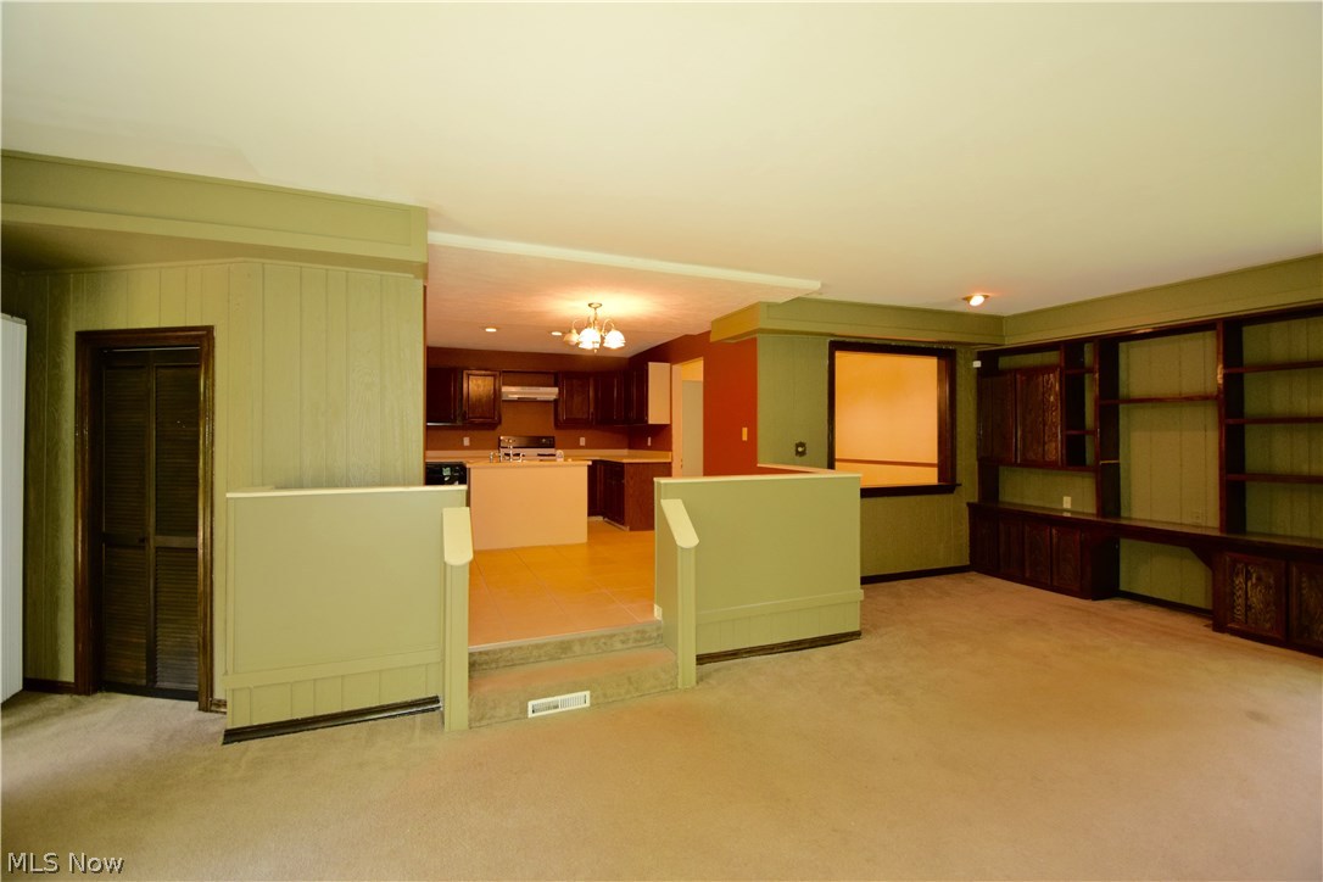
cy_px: 441
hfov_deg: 100.4
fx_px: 551
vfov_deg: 77.3
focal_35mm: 15
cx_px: 662
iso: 800
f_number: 4
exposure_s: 1/60
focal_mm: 10
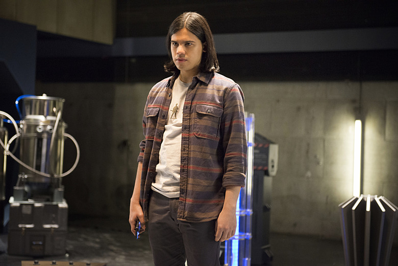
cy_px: 133
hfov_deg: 28.8
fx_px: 774
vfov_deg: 19.5
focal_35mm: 70
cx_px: 199
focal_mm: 70
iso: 5000
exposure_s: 1/200
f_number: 4
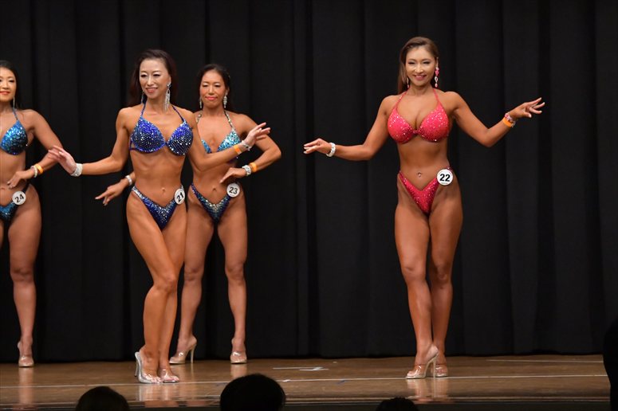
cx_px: 309
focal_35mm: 217
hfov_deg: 9.5
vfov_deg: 6.3
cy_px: 206
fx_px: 3723
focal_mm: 145
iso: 6400
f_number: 5.6
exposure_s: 1/400
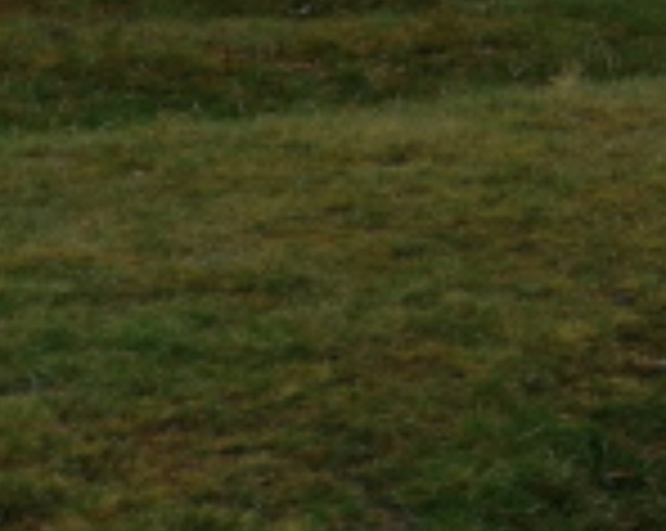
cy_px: 205
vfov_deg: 12.3
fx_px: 2461
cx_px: 1274
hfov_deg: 13.5
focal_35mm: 125
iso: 64
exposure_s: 1/100
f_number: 1.8
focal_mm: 3.95
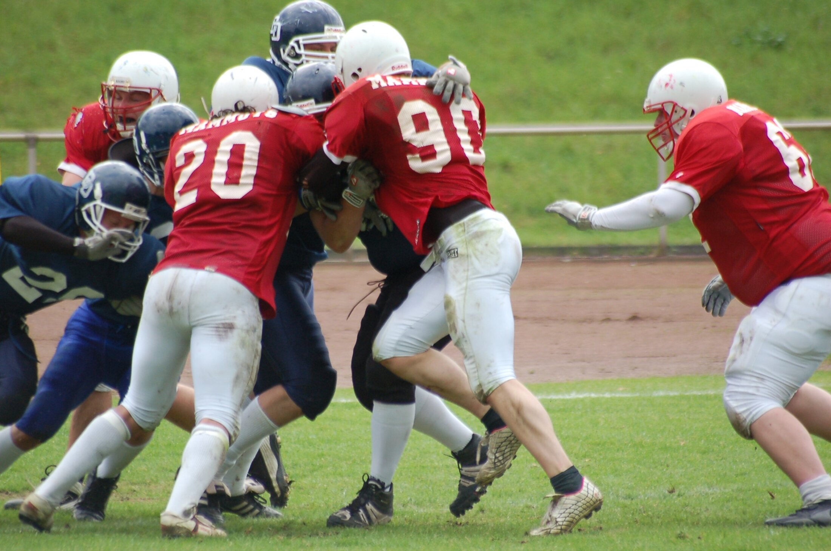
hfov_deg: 4.6
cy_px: 276
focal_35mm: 450
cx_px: 416
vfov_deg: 3.0
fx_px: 10368
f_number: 5.6
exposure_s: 1/500
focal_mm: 300
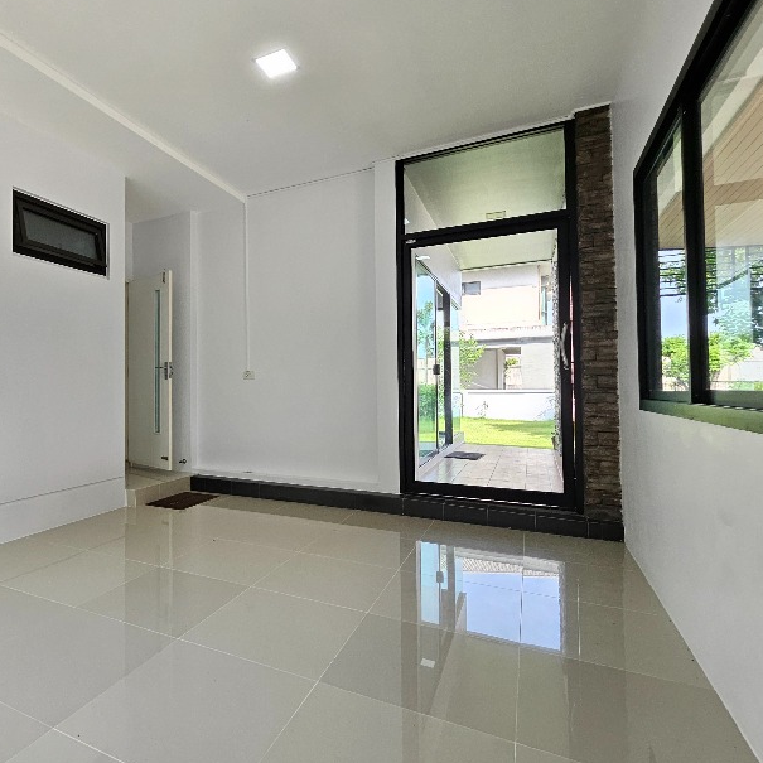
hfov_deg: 75.3
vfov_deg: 77.7
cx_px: 255
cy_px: 373
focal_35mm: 19
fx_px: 474
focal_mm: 1.74
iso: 80
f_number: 2.2
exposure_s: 1/190
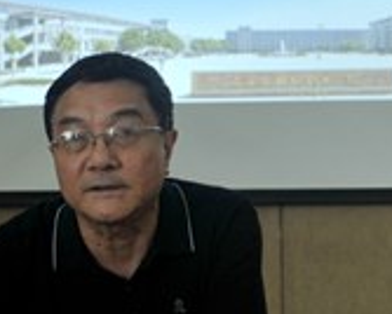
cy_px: 97
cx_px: 218
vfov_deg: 15.2
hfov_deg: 19.0
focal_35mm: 101
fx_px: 1173
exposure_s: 1/25
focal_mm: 34
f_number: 3.5
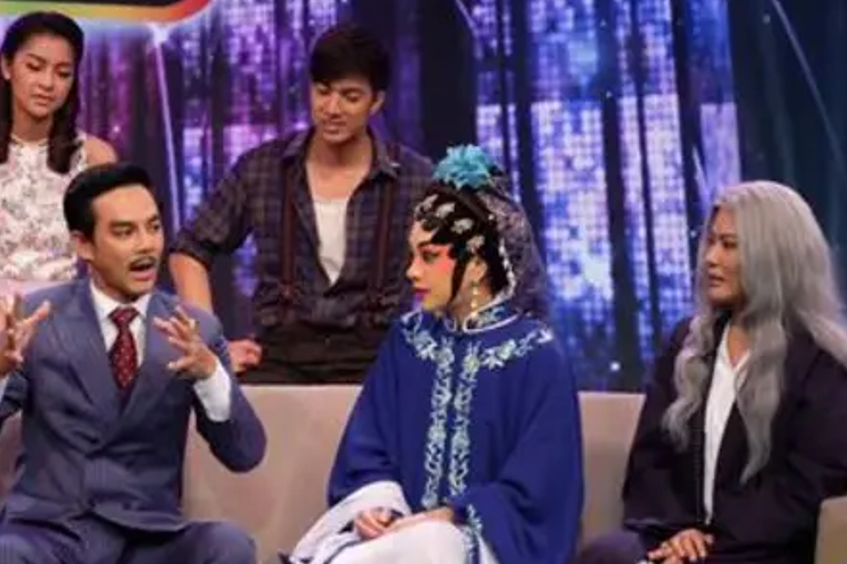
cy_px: 379
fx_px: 3669
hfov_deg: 13.1
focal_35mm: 156
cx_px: 196
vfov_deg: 8.8
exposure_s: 1/80
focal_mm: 58.9
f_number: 6.4
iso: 640
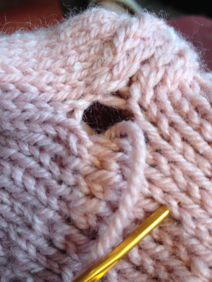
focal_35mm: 35
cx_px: 106
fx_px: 286
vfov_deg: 52.6
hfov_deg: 40.7
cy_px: 141
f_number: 2.4
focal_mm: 4.28
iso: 64
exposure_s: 1/20
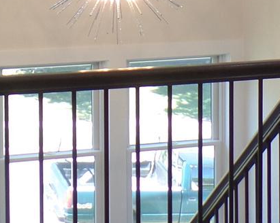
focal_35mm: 112
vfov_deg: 13.3
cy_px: -64
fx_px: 927
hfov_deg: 17.2
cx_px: 110
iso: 80
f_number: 2.8
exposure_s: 1/30
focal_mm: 4.1
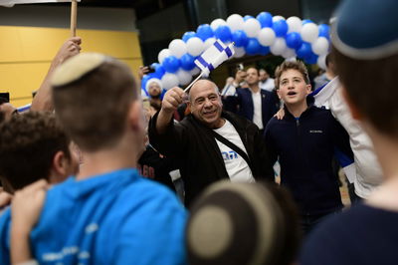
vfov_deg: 37.8
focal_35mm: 35
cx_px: 199
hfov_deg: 54.5
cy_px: 132
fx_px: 387
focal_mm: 35
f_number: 2.2
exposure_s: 1/250
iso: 1250
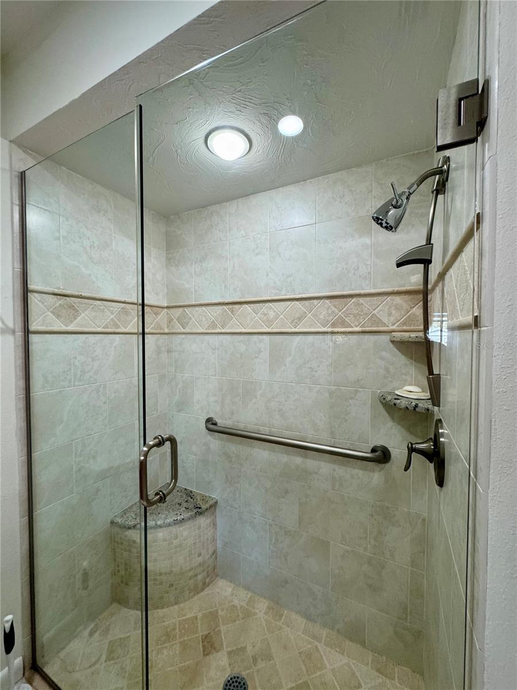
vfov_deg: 102.1
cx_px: 258
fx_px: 279
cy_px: 345
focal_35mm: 14
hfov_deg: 85.7
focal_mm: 2.22
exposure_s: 1/120
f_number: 2.2
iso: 200
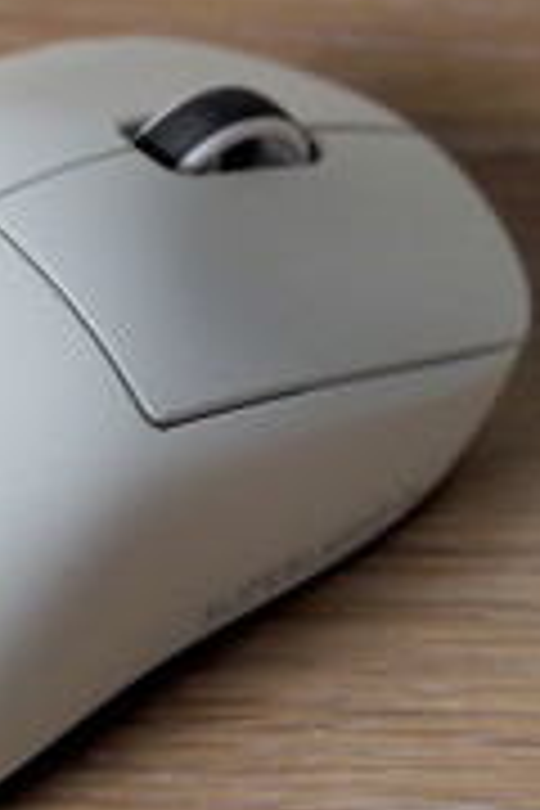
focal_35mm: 277
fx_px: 6232
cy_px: 351
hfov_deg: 4.9
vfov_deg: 7.4
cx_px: -45
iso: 800
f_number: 4.5
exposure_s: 1/125
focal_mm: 60
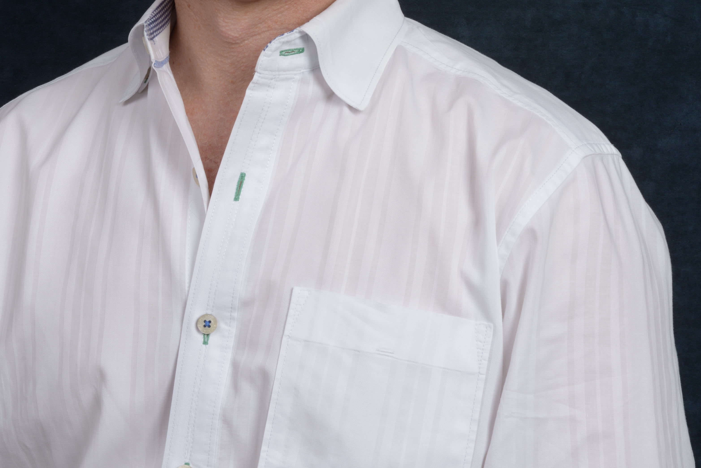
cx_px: 298
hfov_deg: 19.3
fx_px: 2064
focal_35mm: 106
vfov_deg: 12.8
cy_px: 70
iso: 100
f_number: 20
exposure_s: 1/60
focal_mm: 60
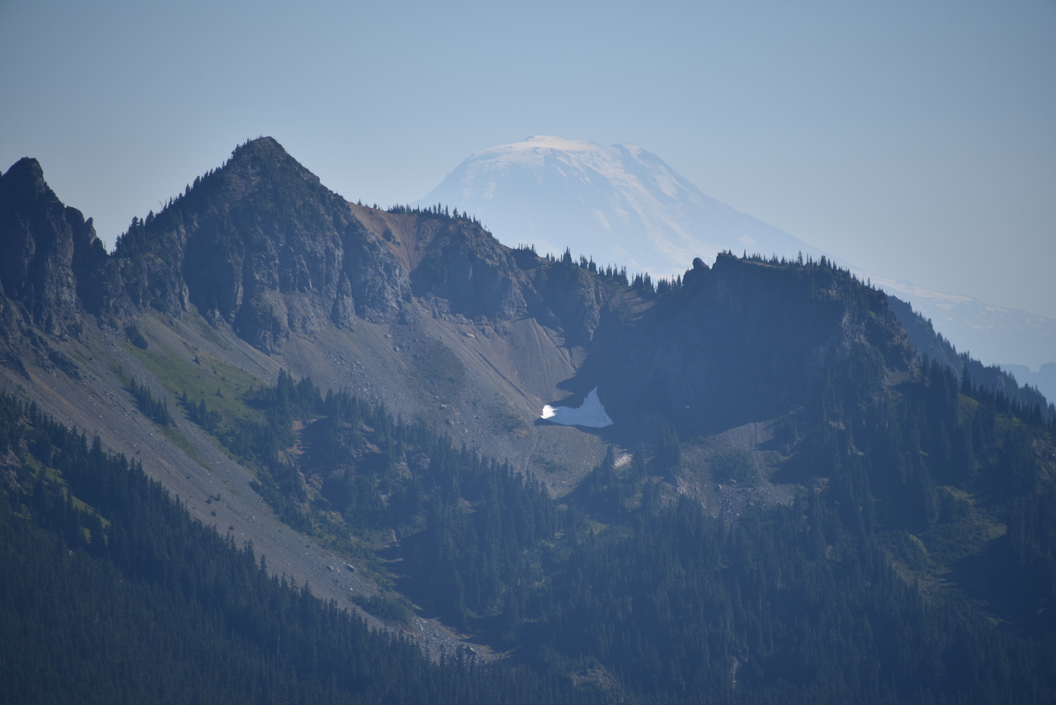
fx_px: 8801
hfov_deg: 6.9
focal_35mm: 300
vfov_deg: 4.6
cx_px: 528
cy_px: 352
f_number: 6.3
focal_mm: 300
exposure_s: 1/640
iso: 100
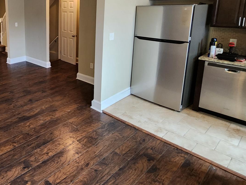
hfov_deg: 59.2
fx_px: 178
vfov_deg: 52.2
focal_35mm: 25
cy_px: 44
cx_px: 25
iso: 400
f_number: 2.2
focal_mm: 2.2
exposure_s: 1/30
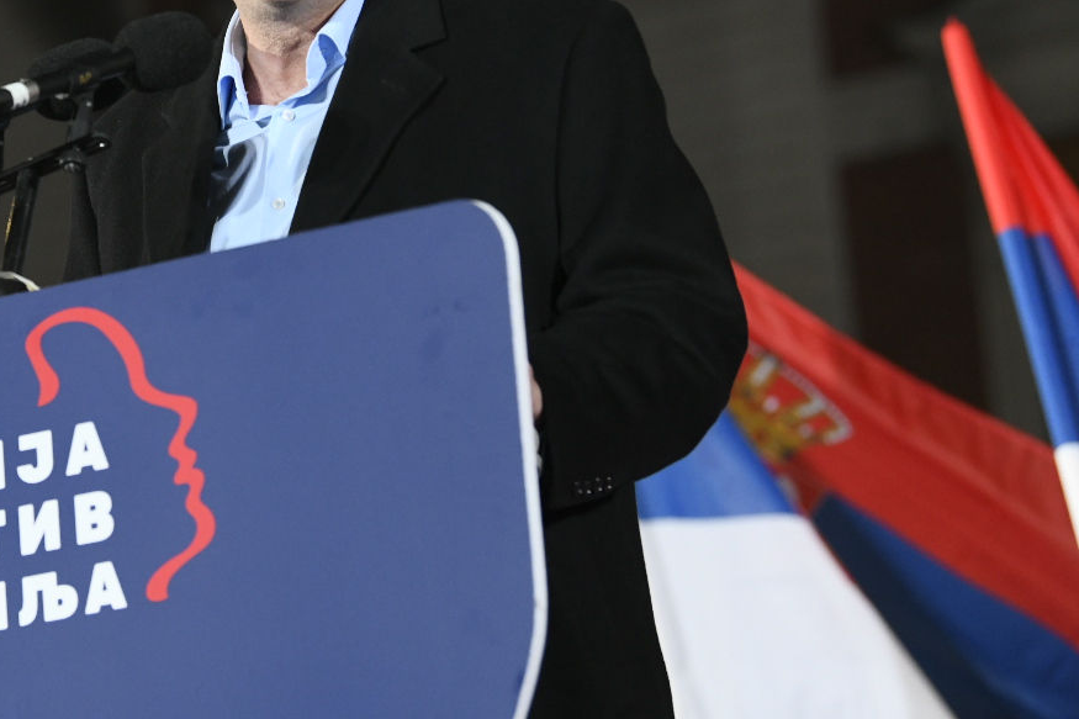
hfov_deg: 9.1
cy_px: 92
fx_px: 6772
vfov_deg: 6.1
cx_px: 105
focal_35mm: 226
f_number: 4
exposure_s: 1/500
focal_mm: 122
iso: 2000
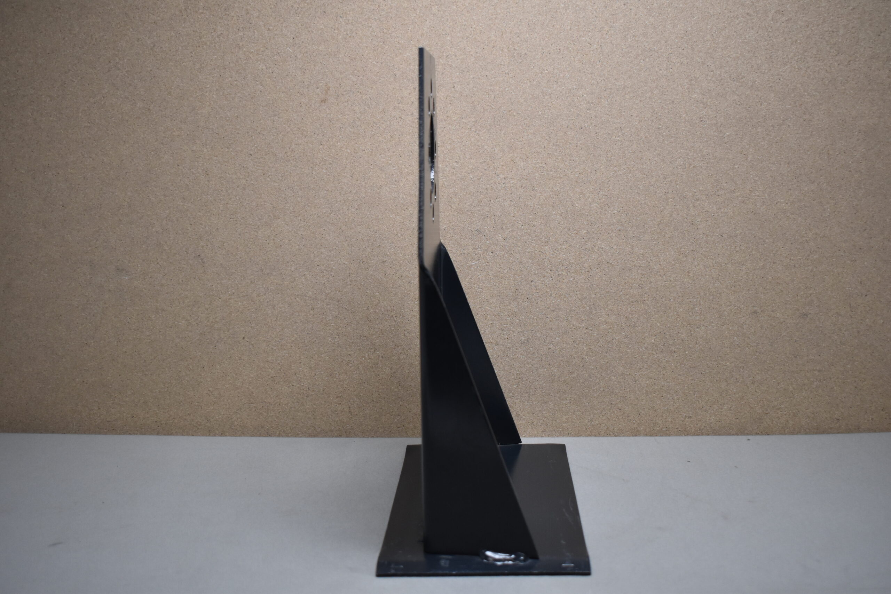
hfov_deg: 45.0
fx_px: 1077
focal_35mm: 44
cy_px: 297
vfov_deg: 30.9
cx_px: 446
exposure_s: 1/250
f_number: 4.2
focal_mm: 29
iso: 800
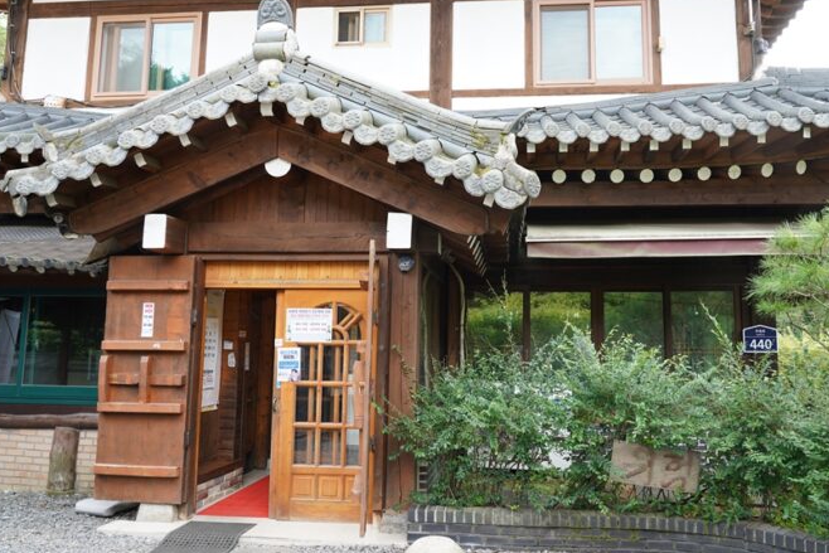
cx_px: 450
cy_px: 273
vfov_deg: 46.4
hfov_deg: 65.4
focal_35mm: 28
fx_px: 645
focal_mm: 24
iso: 200
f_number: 6.3
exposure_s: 1/50
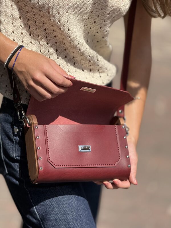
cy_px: 114
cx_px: 86
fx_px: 790
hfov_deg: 12.3
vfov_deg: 16.4
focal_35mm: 120
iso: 64
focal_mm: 15.66
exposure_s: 1/1248
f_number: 2.8
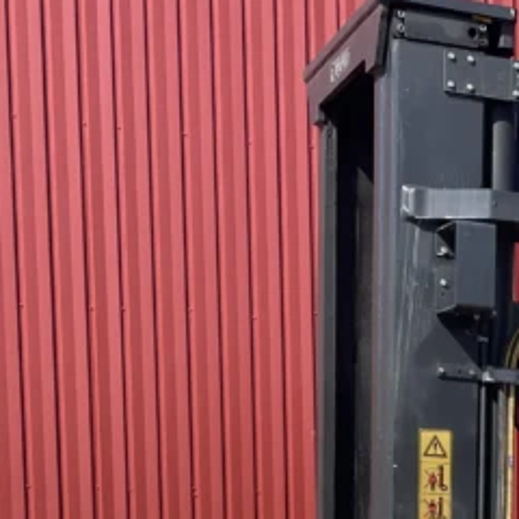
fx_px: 1662
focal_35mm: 98
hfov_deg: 16.7
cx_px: 688
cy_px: 735
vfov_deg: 16.4
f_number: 1.6
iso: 32
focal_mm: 4.2
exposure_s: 1/2564
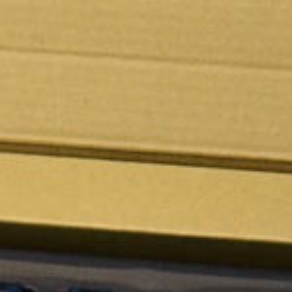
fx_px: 5545
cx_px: -202
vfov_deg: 3.0
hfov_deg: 3.0
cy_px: 412
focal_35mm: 581
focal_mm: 100
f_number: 4
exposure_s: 1/40
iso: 1600
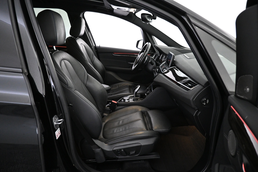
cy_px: 86
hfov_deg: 73.7
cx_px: 129
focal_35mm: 24
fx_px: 172
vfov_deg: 53.1
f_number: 3.5
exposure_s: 1/60
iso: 3600
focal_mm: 16
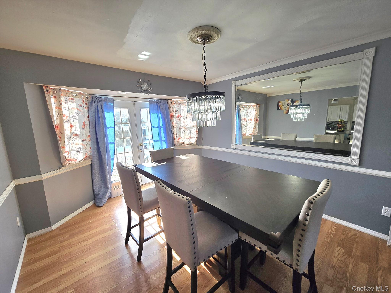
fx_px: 147
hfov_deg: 106.2
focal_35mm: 13
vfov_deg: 89.9
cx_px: 196
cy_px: 146
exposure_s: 1/120
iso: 64
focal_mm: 2.2
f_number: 2.2
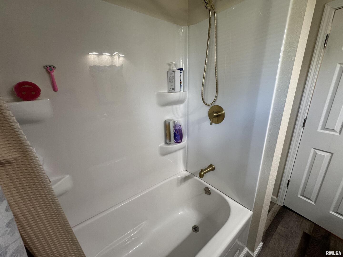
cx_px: 172
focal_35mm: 14
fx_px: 139
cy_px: 128
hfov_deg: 102.1
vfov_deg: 85.7
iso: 200
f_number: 2.2
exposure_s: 1/60
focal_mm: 2.22
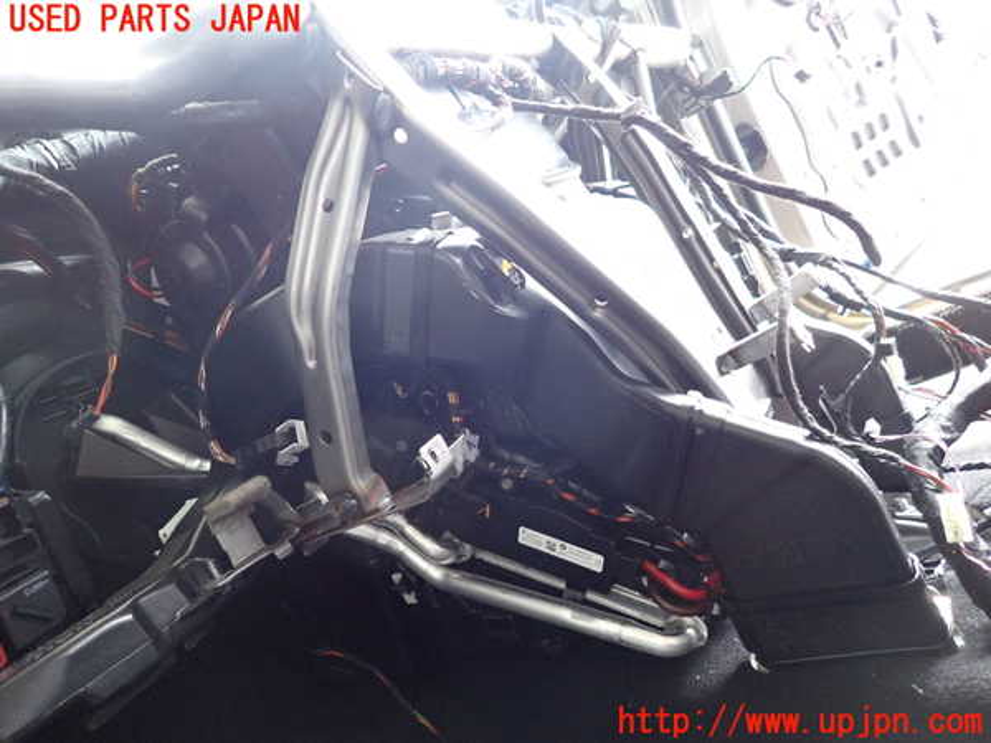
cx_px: 496
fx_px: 716
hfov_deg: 69.4
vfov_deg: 54.9
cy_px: 372
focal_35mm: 25
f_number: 2
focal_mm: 4.5
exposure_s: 1/125
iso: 500
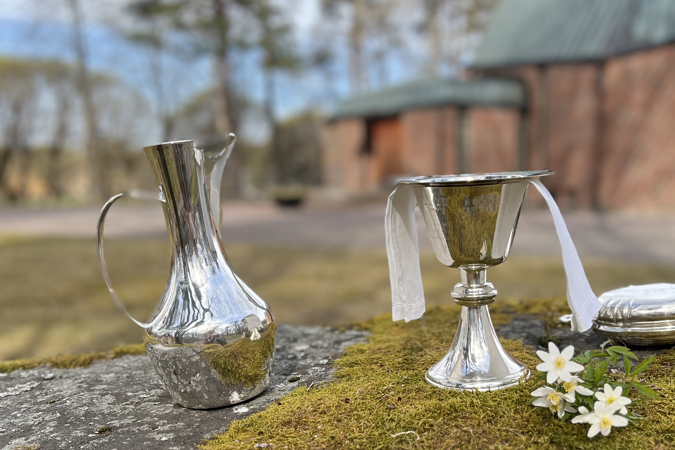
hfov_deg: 48.9
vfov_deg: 33.8
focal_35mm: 39
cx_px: 437
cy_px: 307
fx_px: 731
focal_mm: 5.7
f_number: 1.5
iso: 50
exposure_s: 1/1266
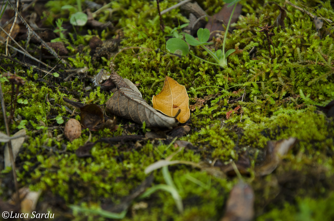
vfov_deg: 8.7
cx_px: 167
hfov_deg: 13.1
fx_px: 1458
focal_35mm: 158
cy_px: 110
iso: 200
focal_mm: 105
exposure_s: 1/80
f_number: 7.1
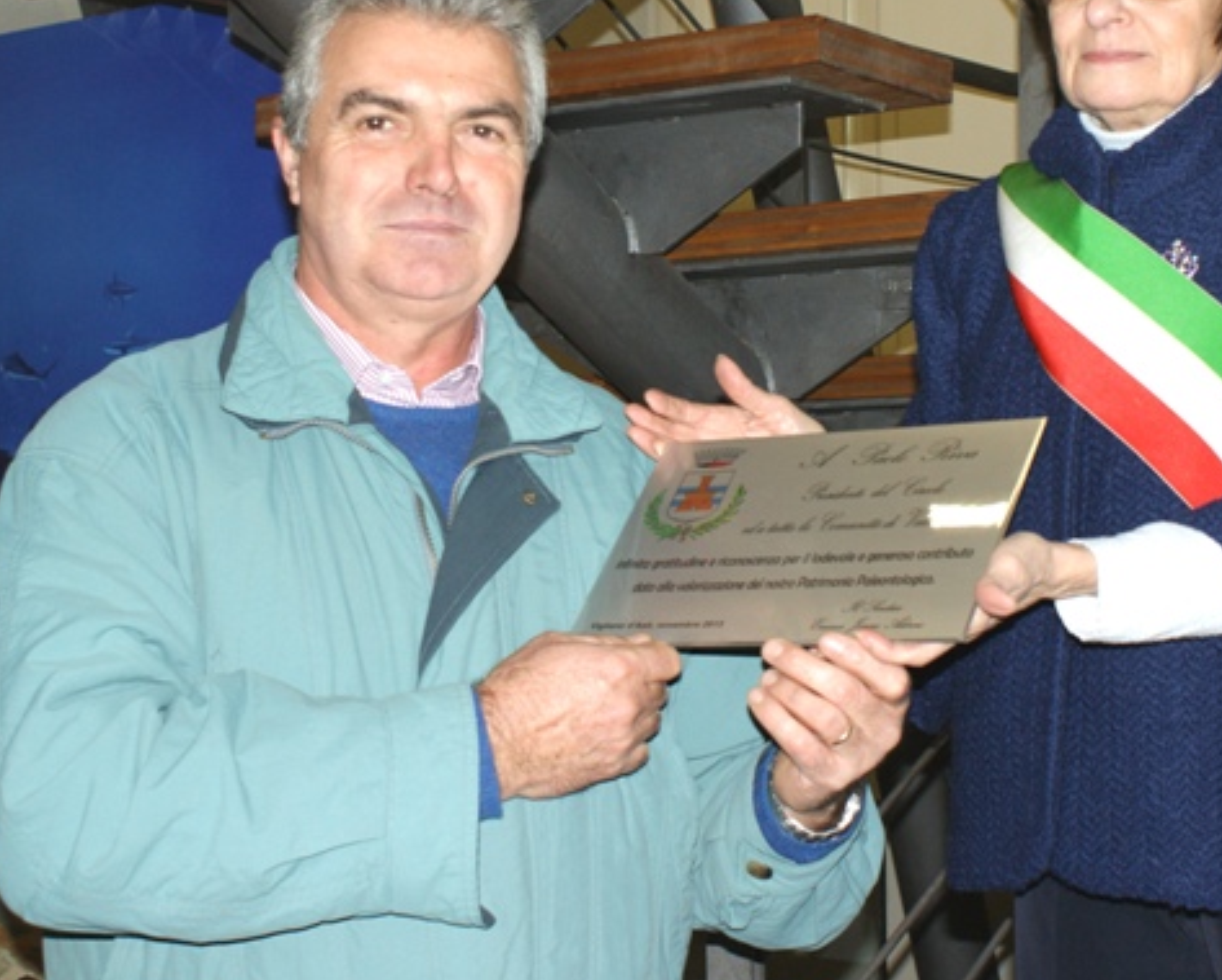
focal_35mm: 65
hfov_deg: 29.1
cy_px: 331
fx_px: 2352
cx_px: 732
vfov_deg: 23.4
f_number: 5.6
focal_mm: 28
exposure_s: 1/60
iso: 400
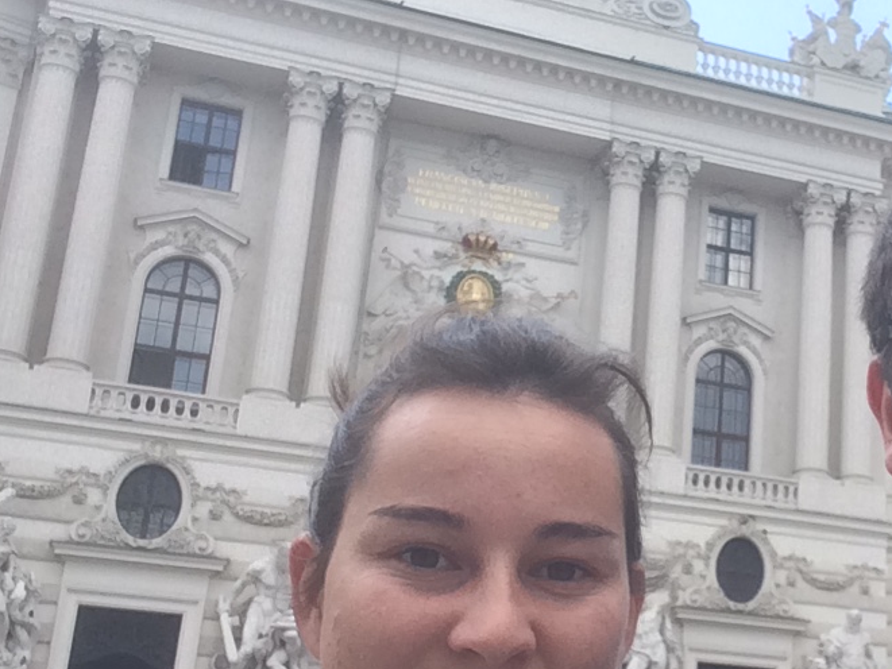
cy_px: 364
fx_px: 1546
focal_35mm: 60
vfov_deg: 24.4
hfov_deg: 31.2
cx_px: 737
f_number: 2.4
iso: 50
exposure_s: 1/582
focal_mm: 2.15
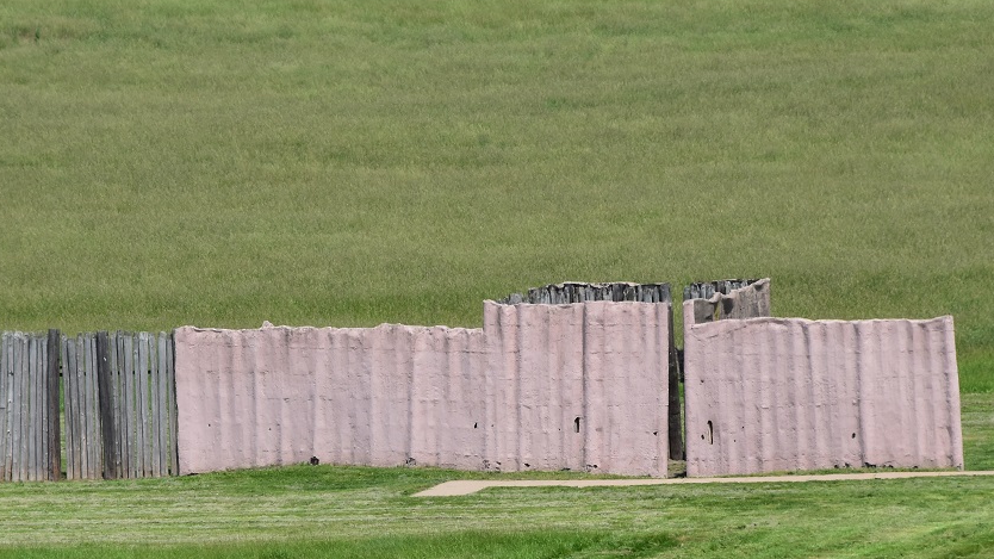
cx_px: 329
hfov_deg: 4.8
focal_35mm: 452
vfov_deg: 2.7
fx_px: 11913
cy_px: 490
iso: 320
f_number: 11
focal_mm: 160
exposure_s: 1/500
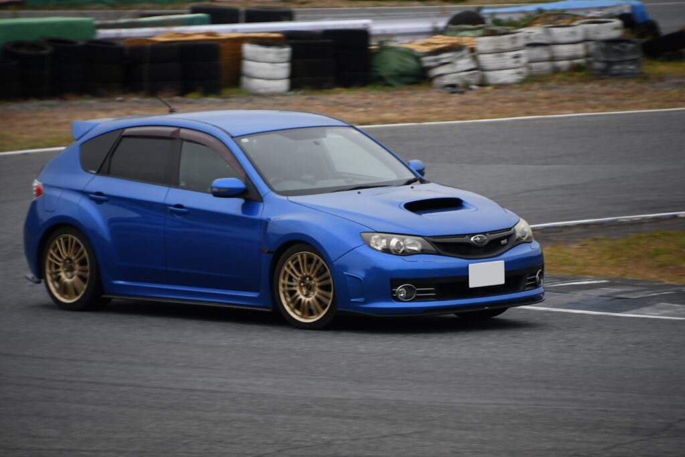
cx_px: 342
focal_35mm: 360
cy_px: 228
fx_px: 6850
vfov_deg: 3.8
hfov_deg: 5.7
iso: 220
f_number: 6.3
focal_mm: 240
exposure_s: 1/200
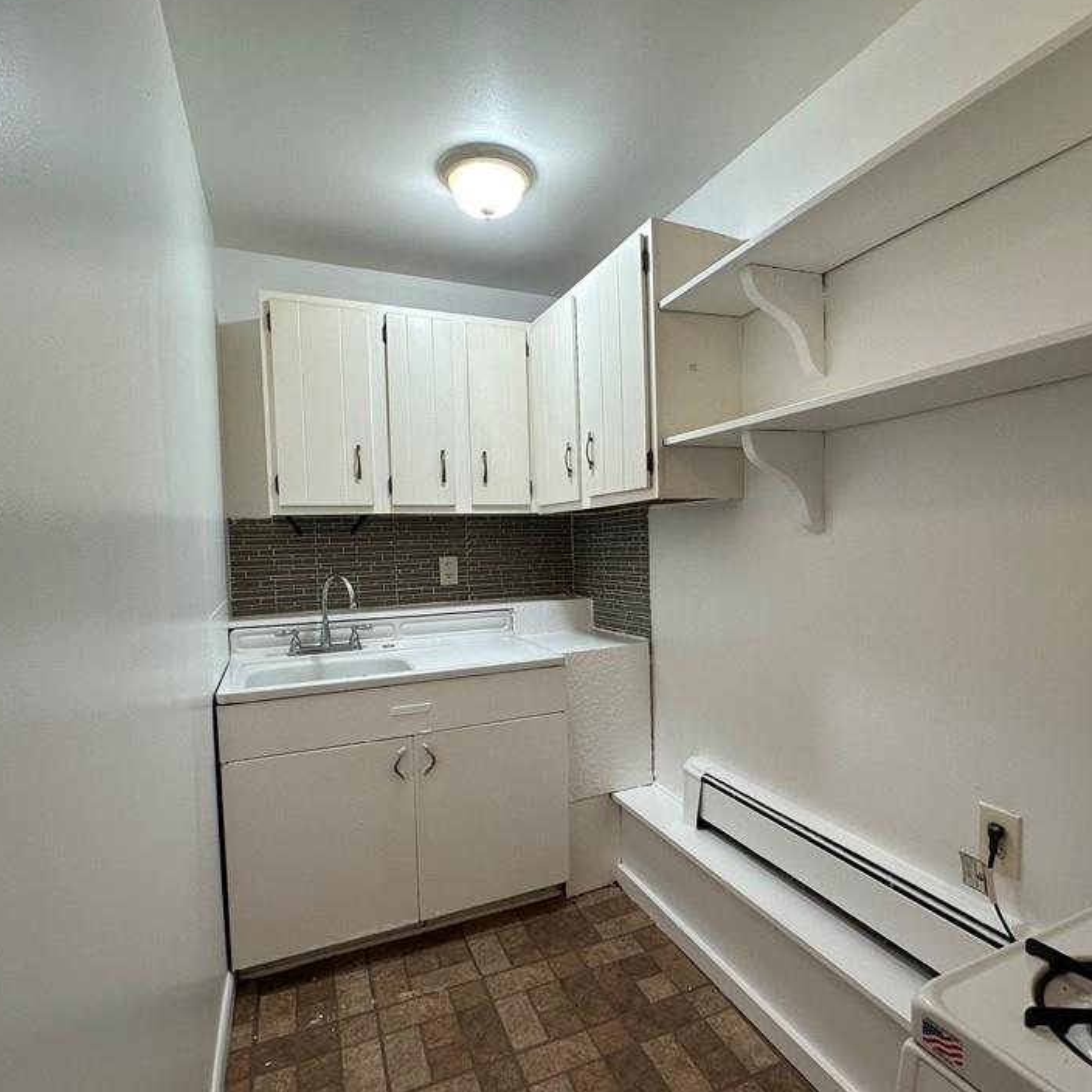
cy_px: 572
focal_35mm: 18
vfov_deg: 80.7
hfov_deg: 80.7
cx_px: 574
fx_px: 642
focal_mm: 2.22
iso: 125
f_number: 2.2
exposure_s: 1/120
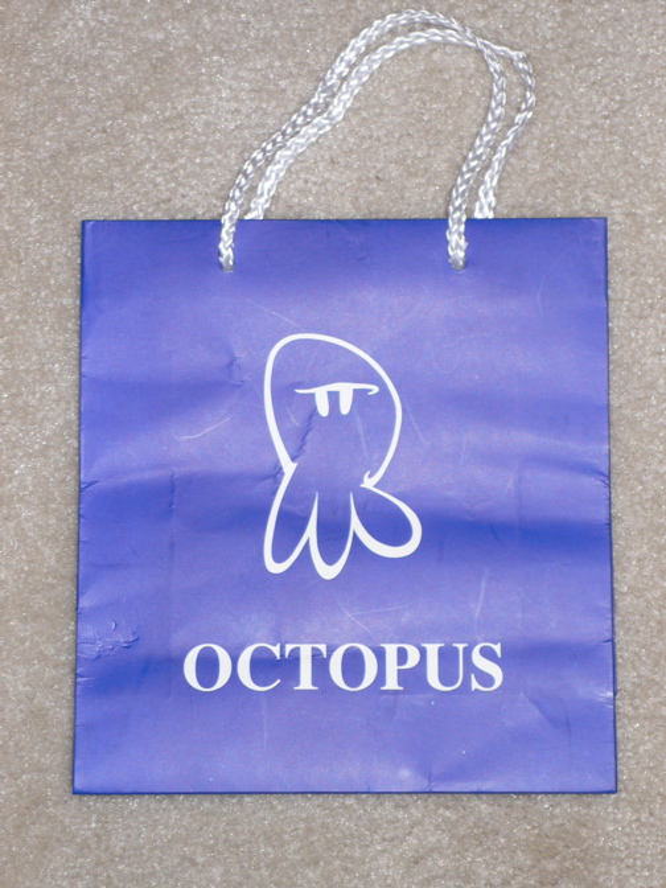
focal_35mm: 104
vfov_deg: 18.9
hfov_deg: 14.2
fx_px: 2668
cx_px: 333
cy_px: 444
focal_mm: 19.2
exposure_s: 1/30
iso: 100
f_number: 4.5
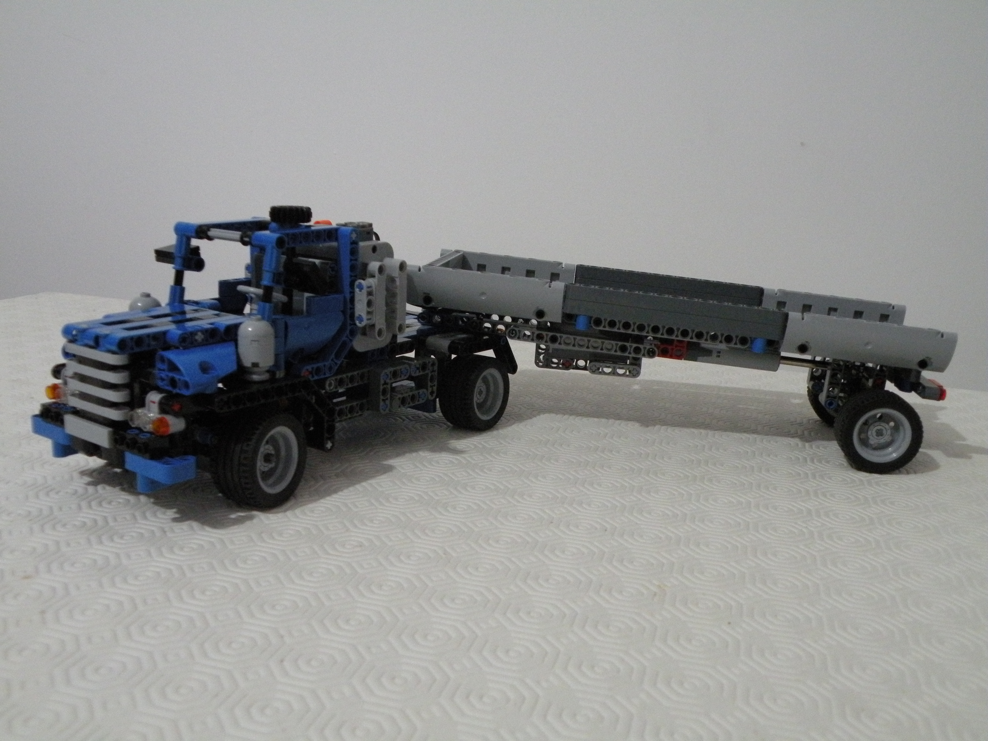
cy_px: 370
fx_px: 942
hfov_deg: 55.4
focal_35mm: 33
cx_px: 494
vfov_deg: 42.9
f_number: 3.2
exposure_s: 1/15.4
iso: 400
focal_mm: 5.8
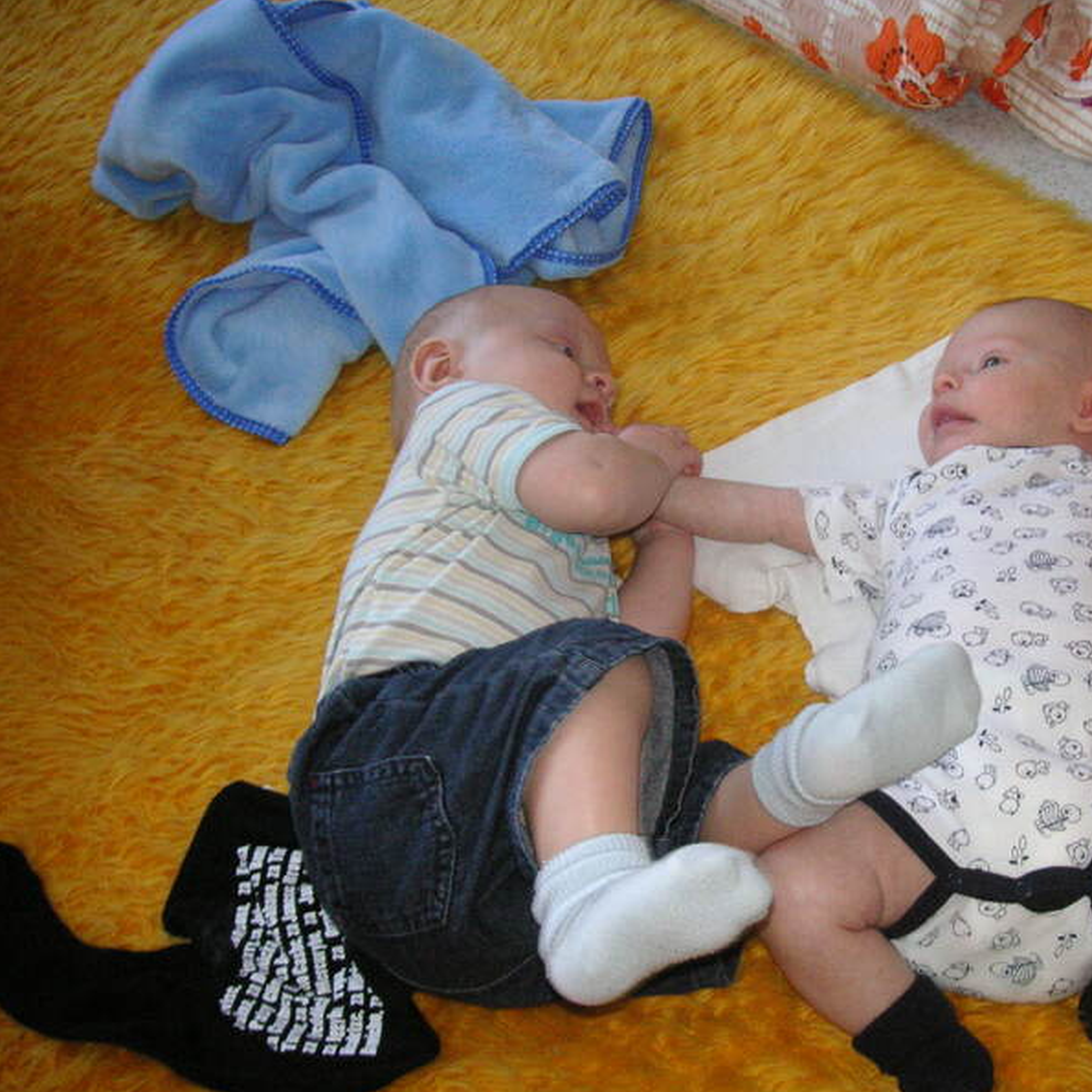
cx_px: 729
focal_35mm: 44
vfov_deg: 38.3
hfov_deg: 37.9
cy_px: 545
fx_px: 1570
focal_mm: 6.1
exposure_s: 1/45
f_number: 2.8
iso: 160
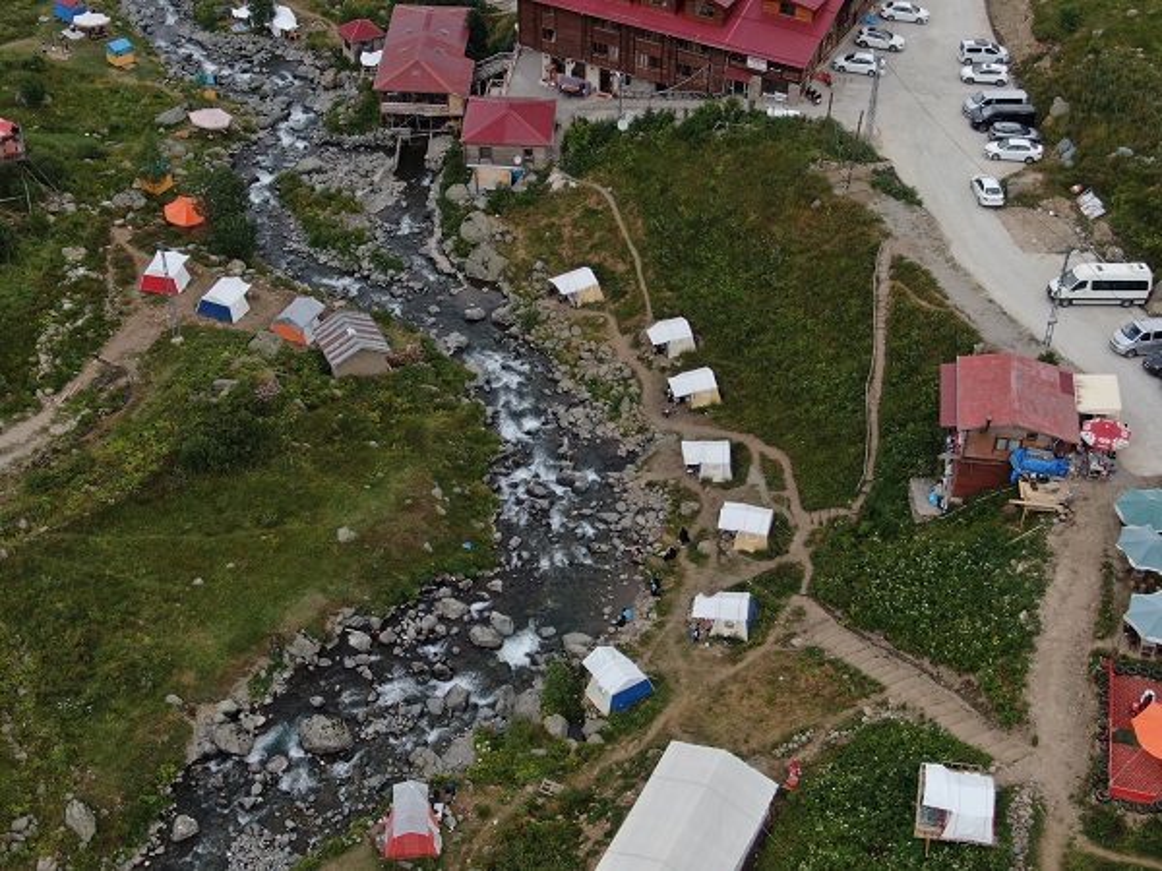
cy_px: 436
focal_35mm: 48
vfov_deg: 30.3
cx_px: 581
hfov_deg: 39.7
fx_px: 1611
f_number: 3.8
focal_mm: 8.6
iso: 100
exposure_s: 1/500
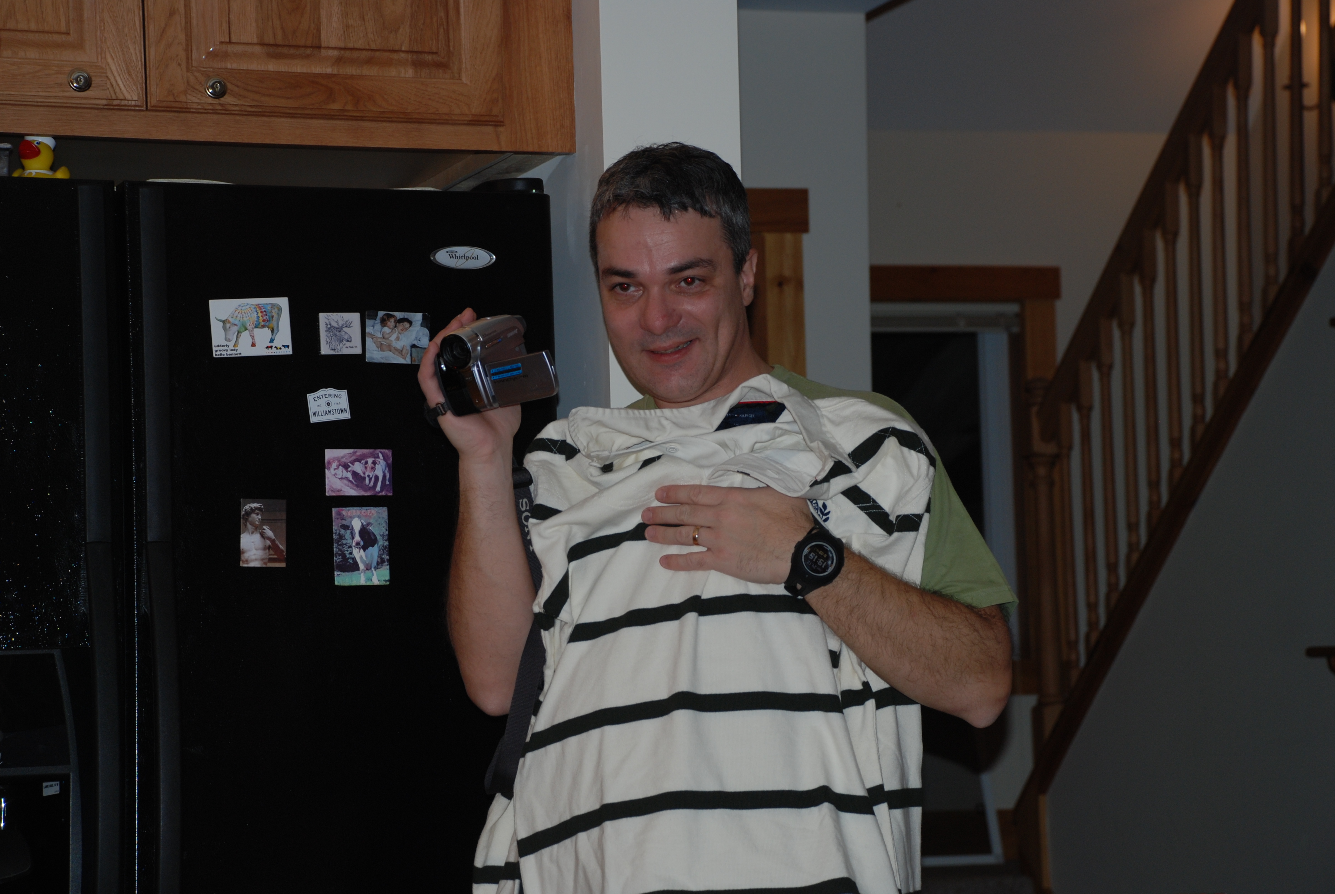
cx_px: 668
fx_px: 3898
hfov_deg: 19.4
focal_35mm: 105
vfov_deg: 13.1
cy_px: 447
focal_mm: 70
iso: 200
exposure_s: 1/60
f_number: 5.6
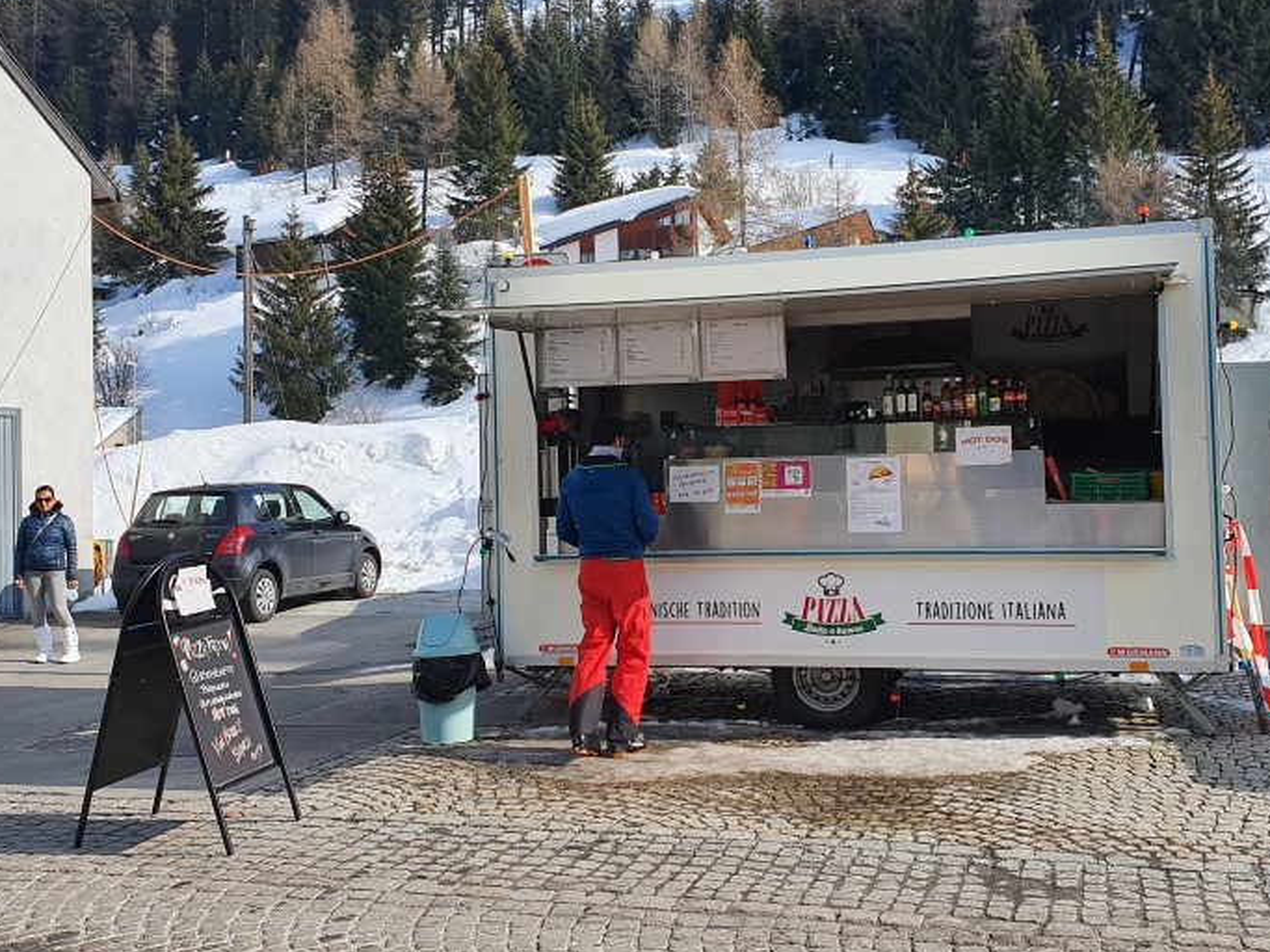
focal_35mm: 39
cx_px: 673
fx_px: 1431
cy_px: 396
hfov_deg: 47.8
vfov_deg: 36.7
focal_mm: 4.32
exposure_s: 1/1572
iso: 50
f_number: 2.4
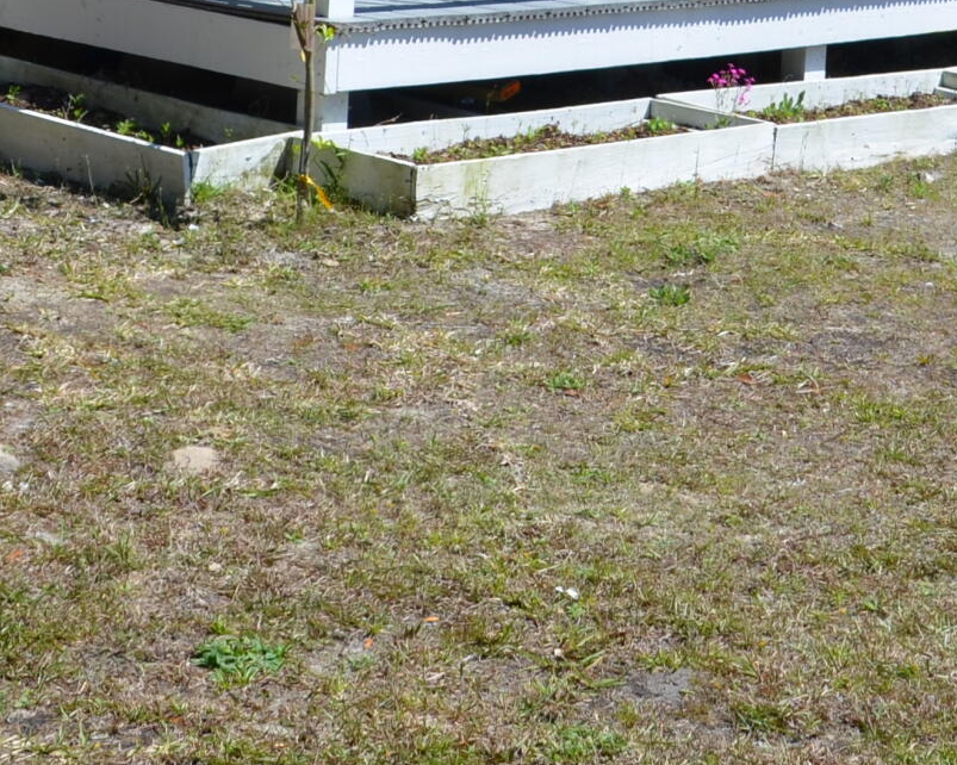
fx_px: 3568
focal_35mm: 126
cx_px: 586
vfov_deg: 11.7
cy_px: -375
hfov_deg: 15.3
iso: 110
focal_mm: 24
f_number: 8
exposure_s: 1/250
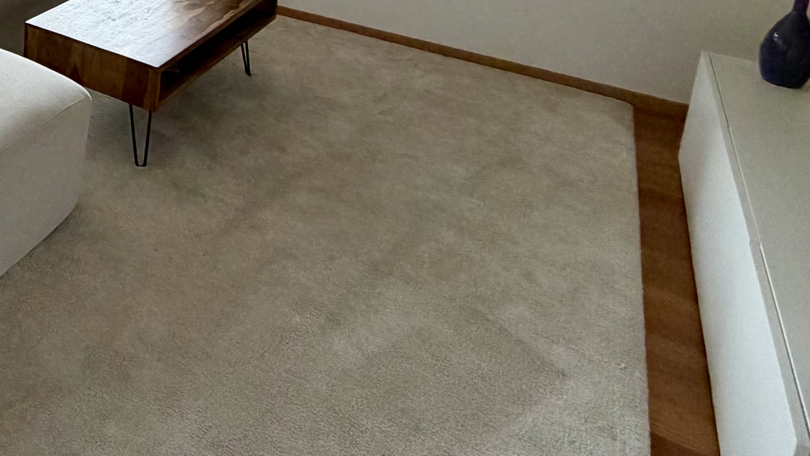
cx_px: -48
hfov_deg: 43.1
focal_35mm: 38
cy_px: -136
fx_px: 816
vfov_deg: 26.5
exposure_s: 1/121
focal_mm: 2.22
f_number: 2.2
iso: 320
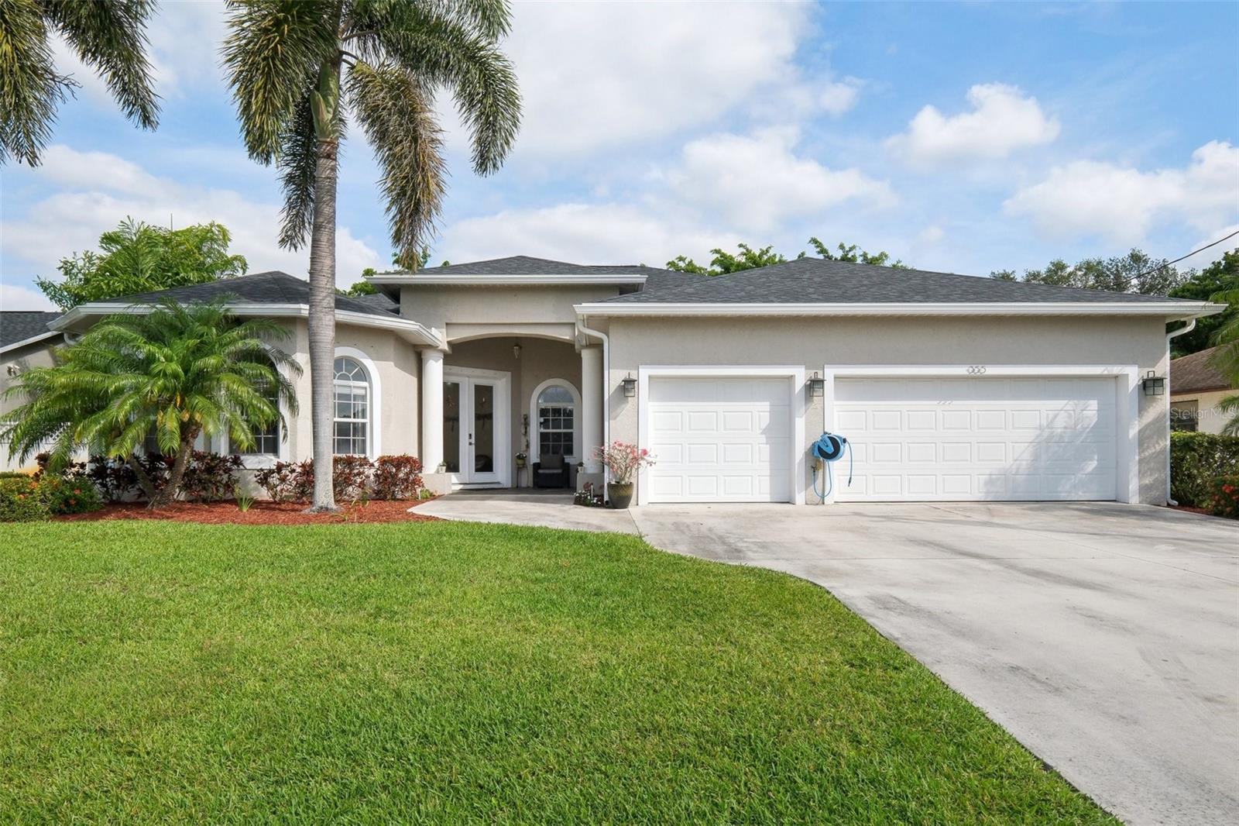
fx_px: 654
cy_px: 413
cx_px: 620
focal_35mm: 19
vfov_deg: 64.5
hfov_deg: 86.9
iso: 400
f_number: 8
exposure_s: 1/1250
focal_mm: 12.6
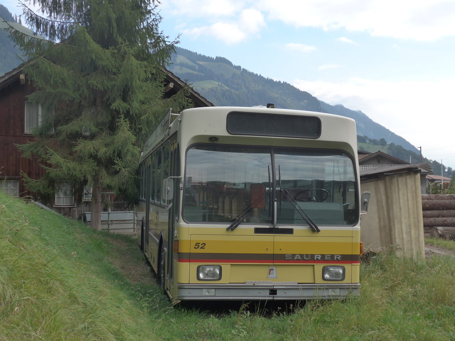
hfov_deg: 41.2
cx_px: 228
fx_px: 605
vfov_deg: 31.5
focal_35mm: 46
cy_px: 170
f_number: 3
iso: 160
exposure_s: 1/640
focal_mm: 9.5
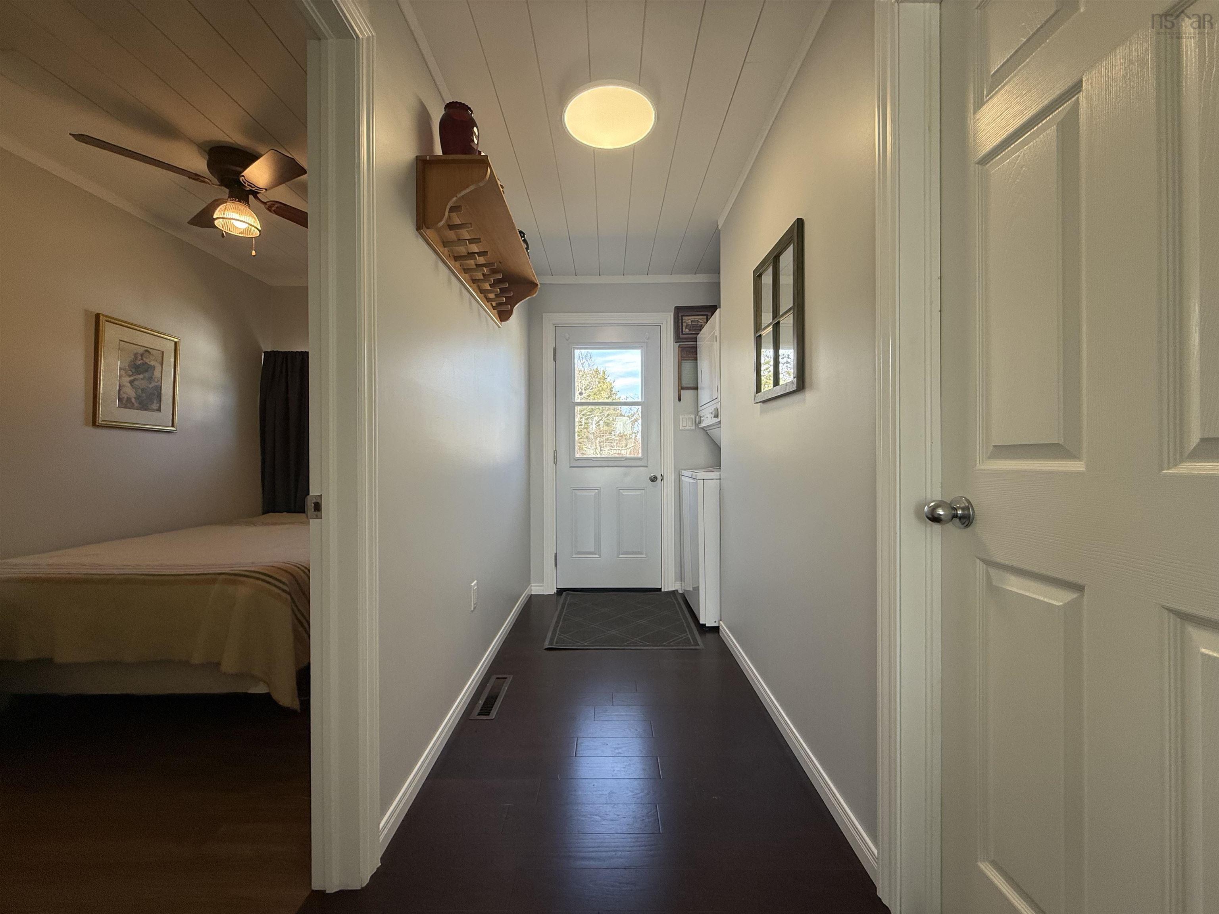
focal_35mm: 14
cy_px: 457
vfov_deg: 85.7
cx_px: 610
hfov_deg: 102.1
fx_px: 493
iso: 100
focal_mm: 2.22
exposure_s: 1/120
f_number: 2.2
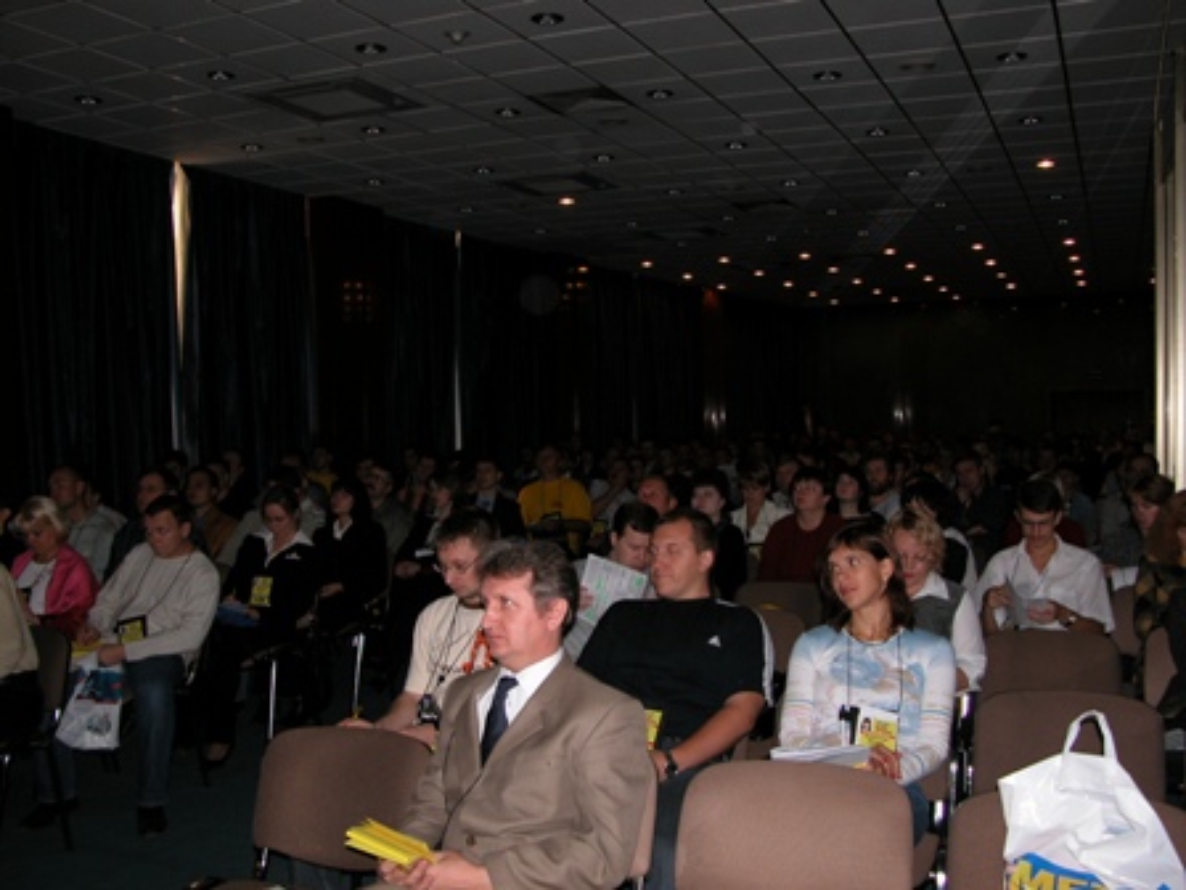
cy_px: 445
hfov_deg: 52.6
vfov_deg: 40.7
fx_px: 1199
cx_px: 593
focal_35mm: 35
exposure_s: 1/60
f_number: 2.8
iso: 100
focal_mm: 8.9
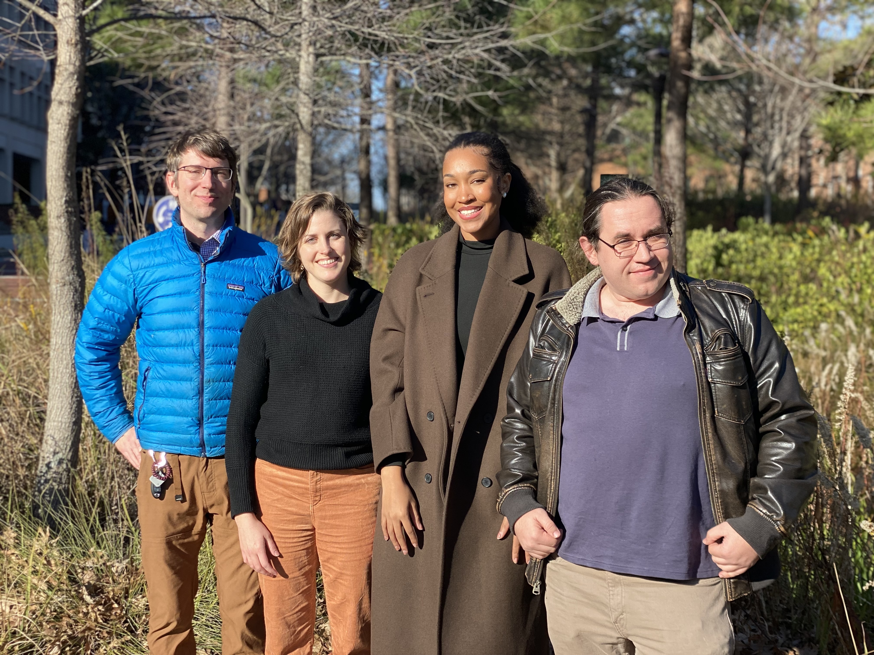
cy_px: 328
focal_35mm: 52
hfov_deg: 36.8
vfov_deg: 28.0
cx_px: 437
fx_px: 1313
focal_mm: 6
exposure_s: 1/999
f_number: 2
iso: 20
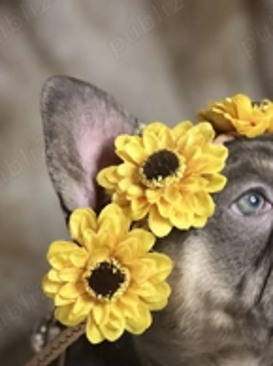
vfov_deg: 12.3
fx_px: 1676
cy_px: 328
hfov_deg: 9.3
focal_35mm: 159
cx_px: 233
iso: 200
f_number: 2.8
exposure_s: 1/40
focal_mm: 9
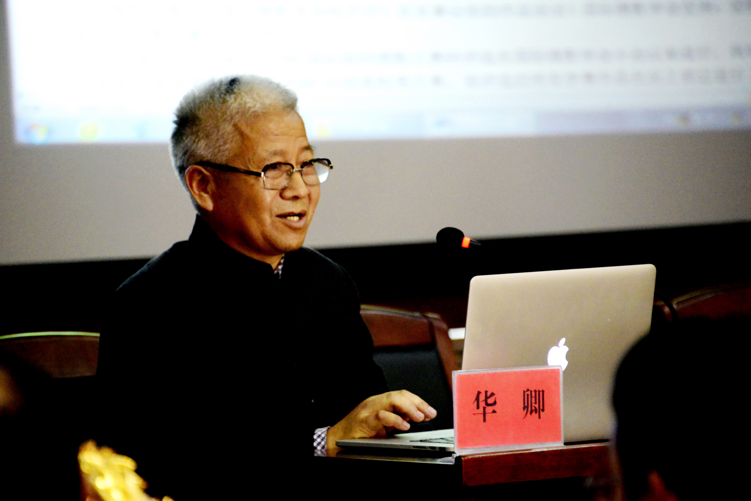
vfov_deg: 4.6
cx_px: 376
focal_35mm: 300
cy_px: 250
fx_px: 6259
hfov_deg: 6.9
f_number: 5.6
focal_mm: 300
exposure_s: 1/80
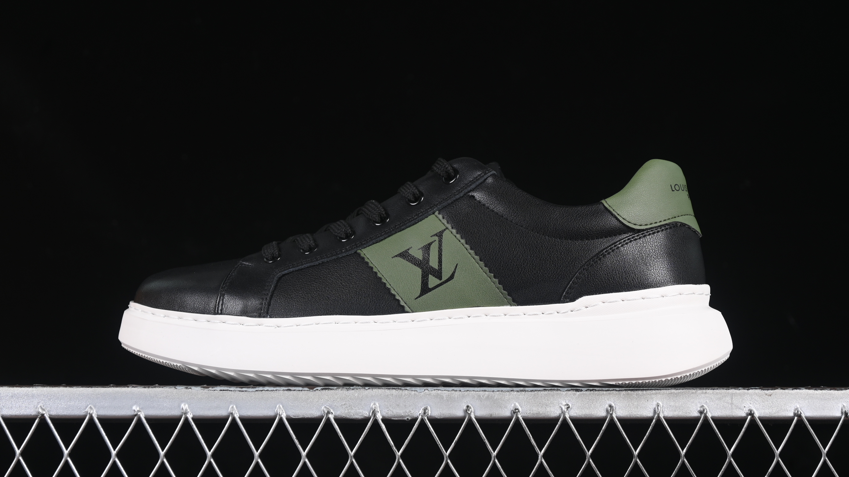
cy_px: 209
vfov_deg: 15.3
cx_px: 424
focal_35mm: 79
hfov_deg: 26.9
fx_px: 1778
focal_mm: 50
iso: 160
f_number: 6.3
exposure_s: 1/60
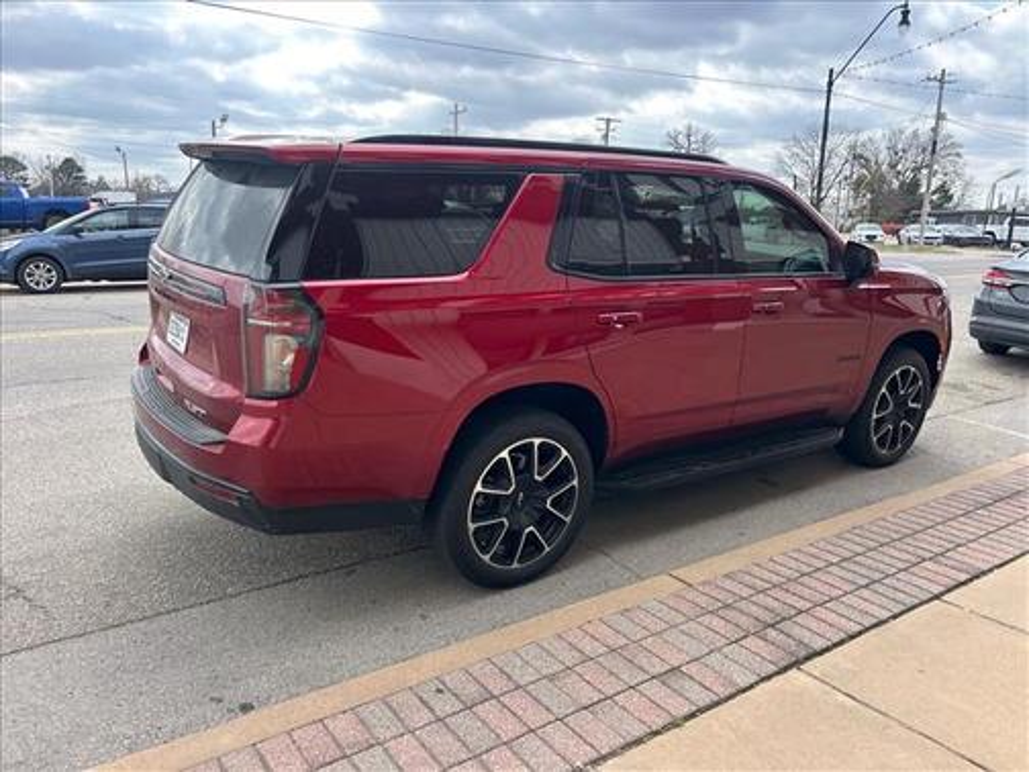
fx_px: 773
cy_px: 386
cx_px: 514
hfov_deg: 67.3
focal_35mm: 26
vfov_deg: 53.1
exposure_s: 1/840
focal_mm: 5.7
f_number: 1.5
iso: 50
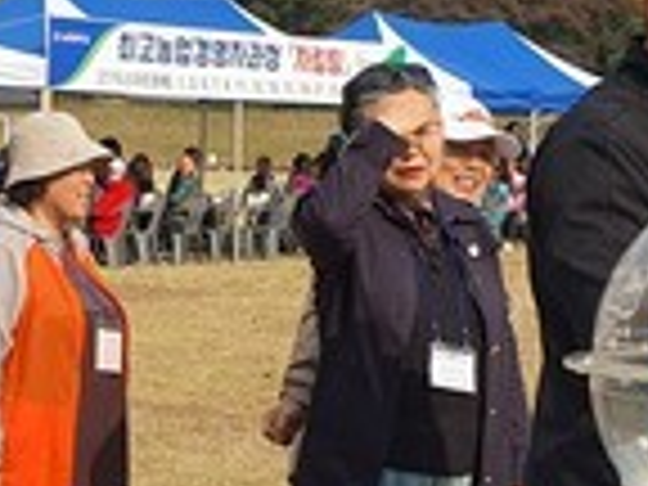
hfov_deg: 18.0
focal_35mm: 108
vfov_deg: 13.7
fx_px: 2022
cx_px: 112
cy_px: 367
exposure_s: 1/1429
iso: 50
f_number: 2.4
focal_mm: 4.3
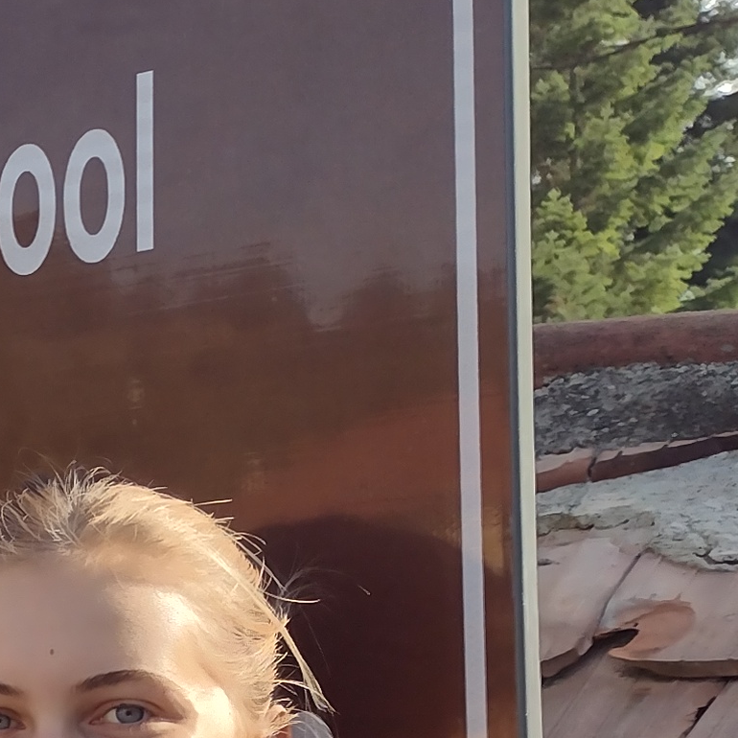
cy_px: 735
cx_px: -673
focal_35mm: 124
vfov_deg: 13.9
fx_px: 2991
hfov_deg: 12.6
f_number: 1.7
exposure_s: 1/1039
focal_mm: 4.71
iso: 100
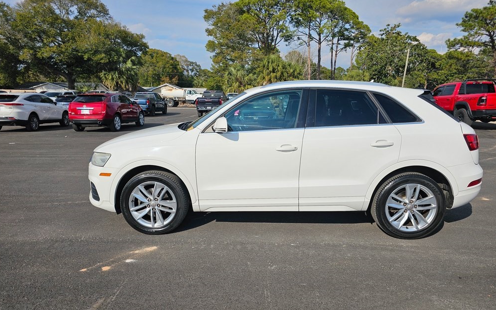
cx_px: 247
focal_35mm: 25
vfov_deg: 49.2
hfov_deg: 72.6
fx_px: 338
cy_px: 167
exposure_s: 1/1632
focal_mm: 6.3
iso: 12
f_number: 1.7
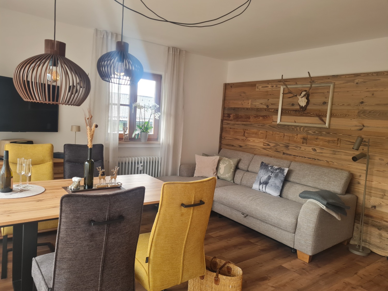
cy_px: 146
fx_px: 291
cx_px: 194
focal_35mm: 26
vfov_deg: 53.1
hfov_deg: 67.3
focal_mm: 5.4
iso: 160
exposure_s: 1/100
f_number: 1.8
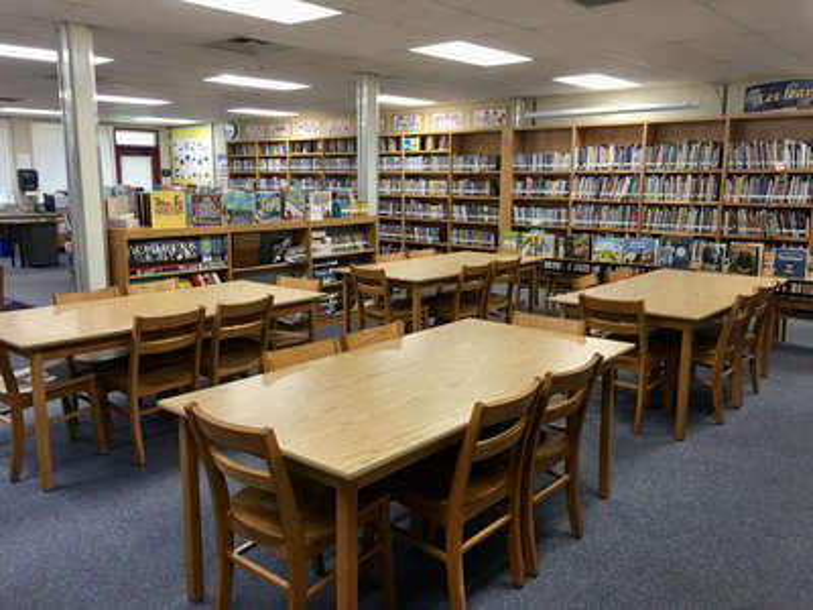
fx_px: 681
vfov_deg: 48.2
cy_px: 305
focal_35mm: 29
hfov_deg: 61.7
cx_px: 406
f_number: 2.2
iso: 32
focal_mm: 4.15
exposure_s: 1/15
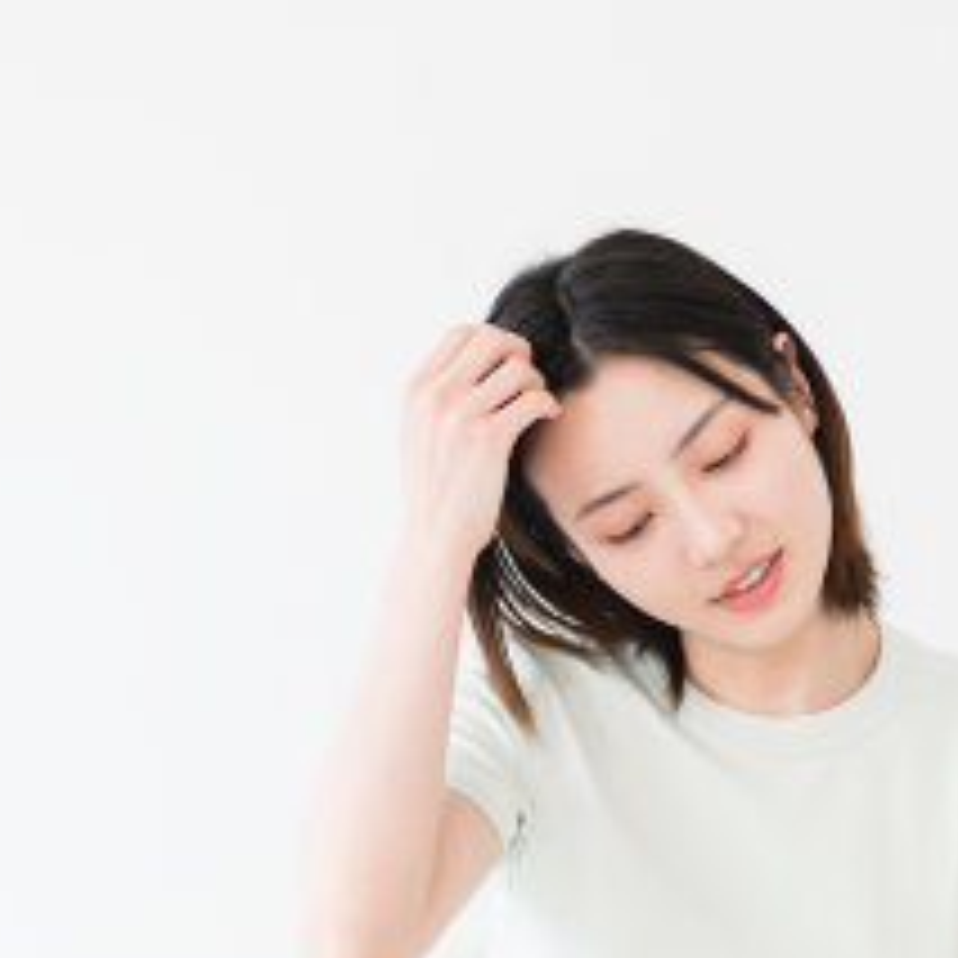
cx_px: 846
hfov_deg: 14.2
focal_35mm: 122
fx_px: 3820
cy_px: 576
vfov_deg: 14.3
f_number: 1.4
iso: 160
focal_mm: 50
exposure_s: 1/500
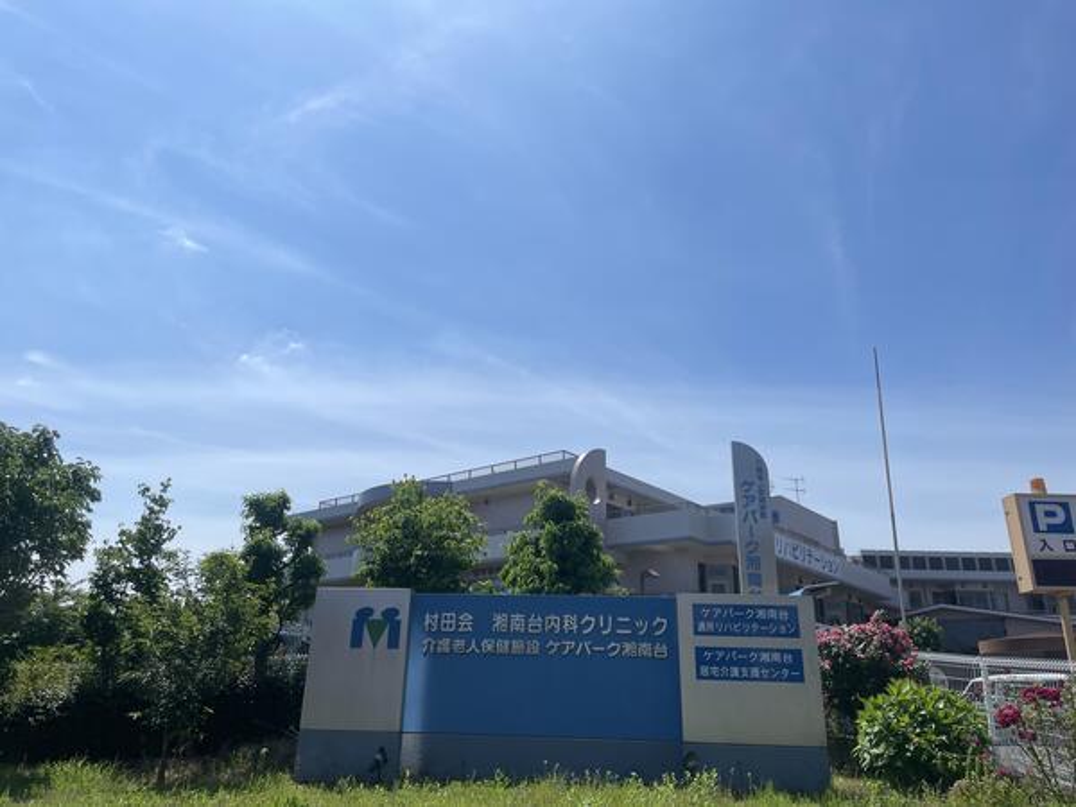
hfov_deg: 67.3
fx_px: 808
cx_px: 538
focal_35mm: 26
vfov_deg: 53.1
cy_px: 404
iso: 32
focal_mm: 4.2
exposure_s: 1/6897
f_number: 1.6
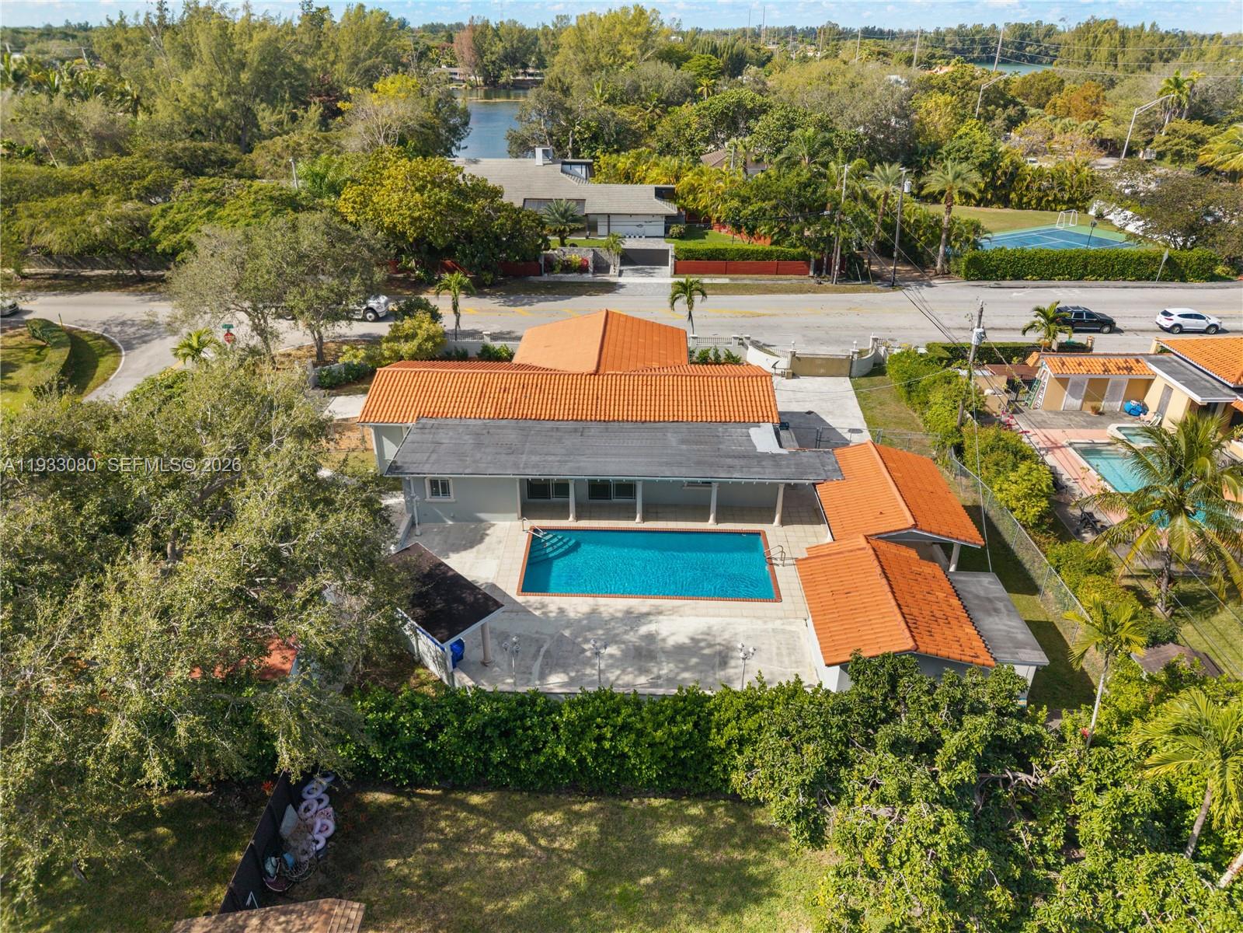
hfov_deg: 71.6
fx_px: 862
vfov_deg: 56.8
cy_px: 466
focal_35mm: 24
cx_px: 622
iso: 170
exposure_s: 1/320
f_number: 1.8
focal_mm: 8.67
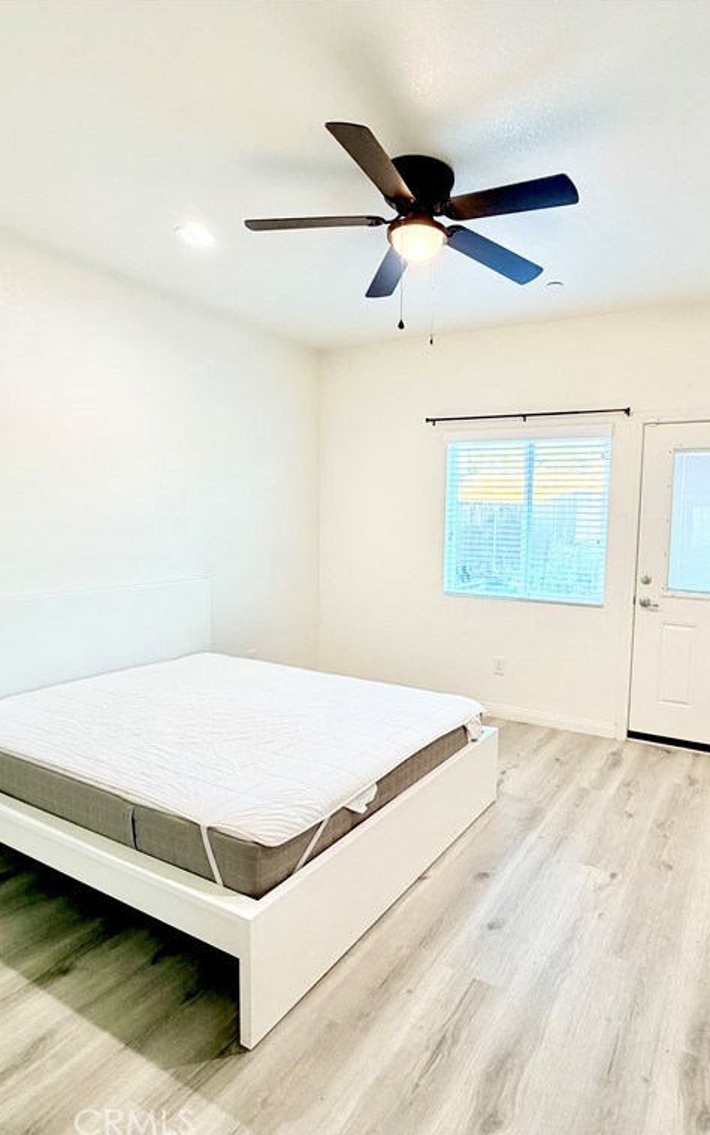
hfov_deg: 58.7
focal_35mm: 20
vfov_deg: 85.1
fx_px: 619
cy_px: 570
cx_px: 456
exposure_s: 1/60
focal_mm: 2.22
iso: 200
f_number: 2.2
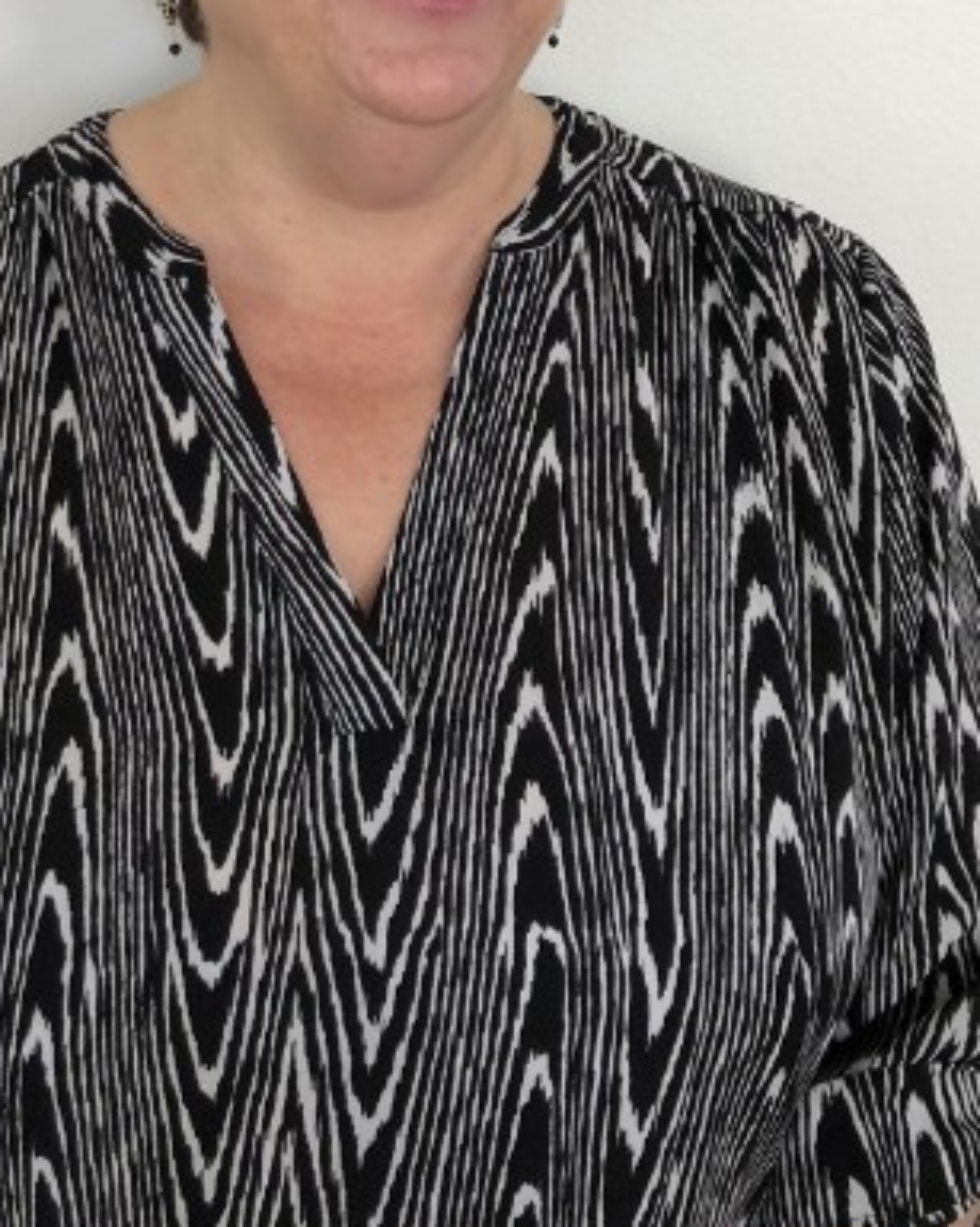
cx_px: 456
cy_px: 93
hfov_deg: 26.7
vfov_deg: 31.3
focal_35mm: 57
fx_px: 2067
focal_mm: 4
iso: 32
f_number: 1.8
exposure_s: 1/24
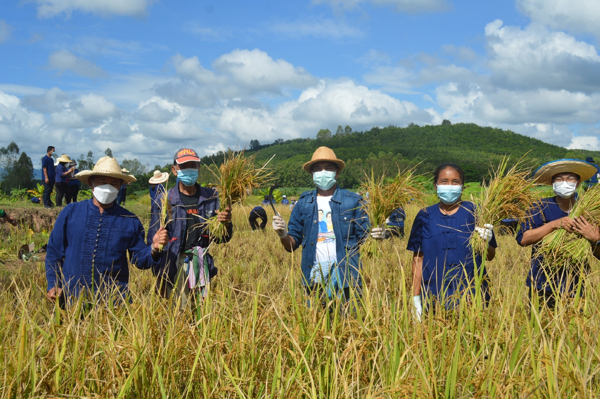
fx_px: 599
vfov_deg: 36.8
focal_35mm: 36
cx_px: 300
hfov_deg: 53.2
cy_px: 200
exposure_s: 1/320
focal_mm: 24
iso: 100
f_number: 9
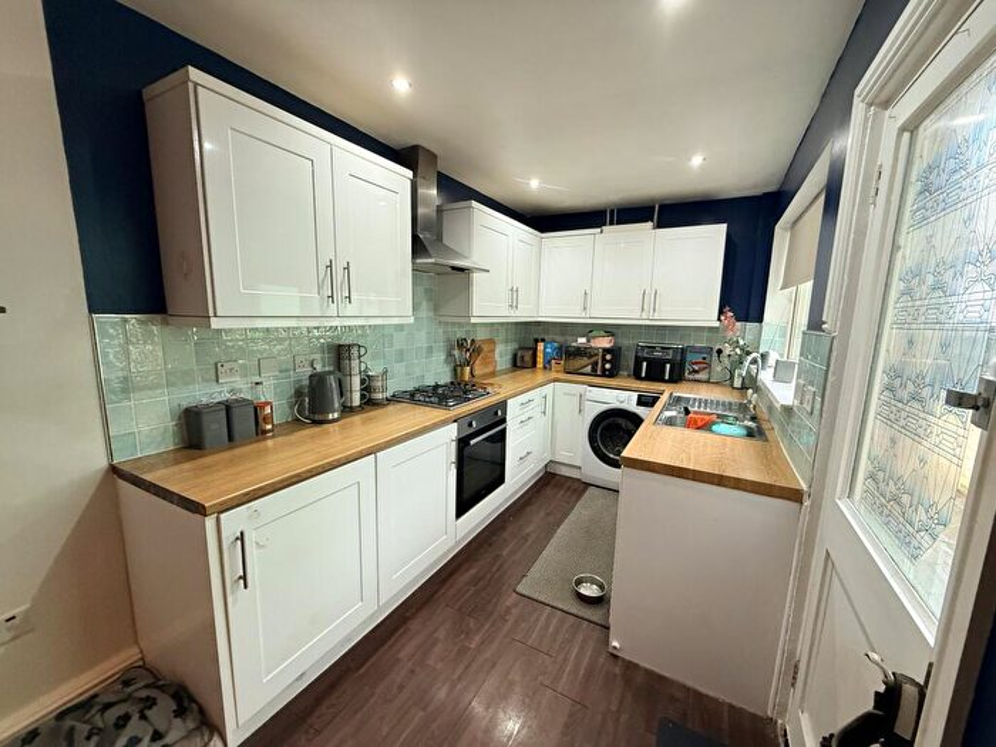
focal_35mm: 14
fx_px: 403
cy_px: 374
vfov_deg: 85.7
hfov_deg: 102.1
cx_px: 498
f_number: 2.2
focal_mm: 2.22
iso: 320
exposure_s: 1/50
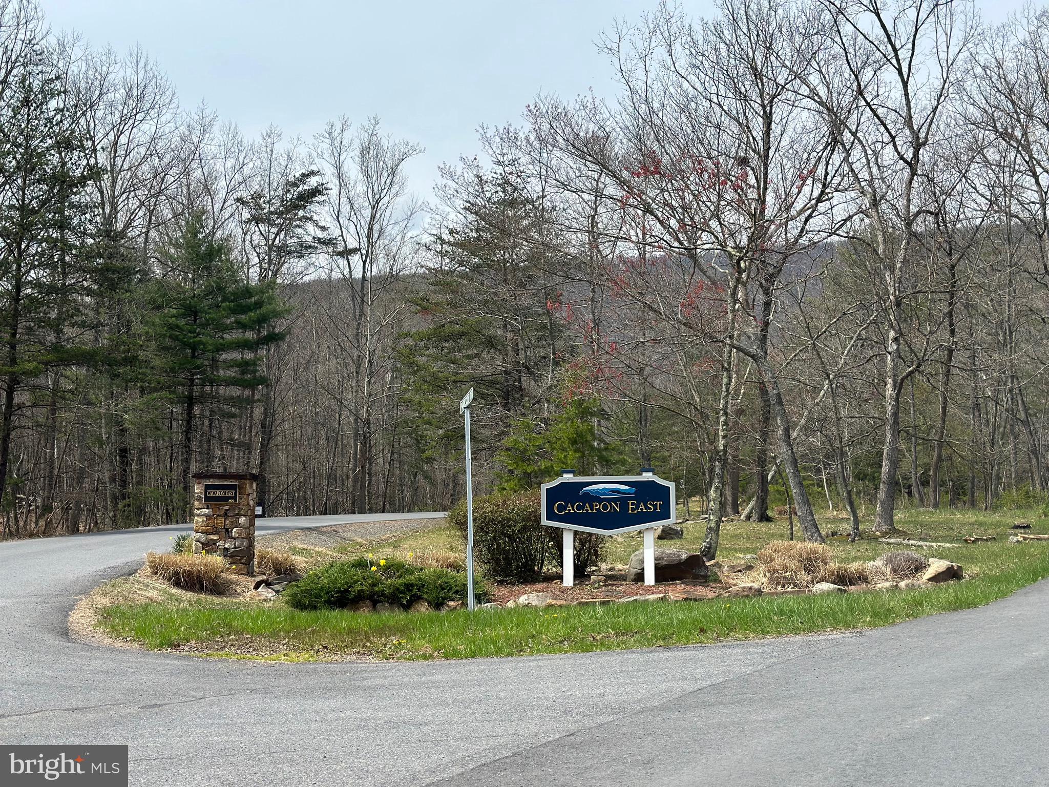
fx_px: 1455
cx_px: 524
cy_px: 394
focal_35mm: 48
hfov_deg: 39.7
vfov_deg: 30.3
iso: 100
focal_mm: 6.86
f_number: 1.78
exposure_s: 1/5000
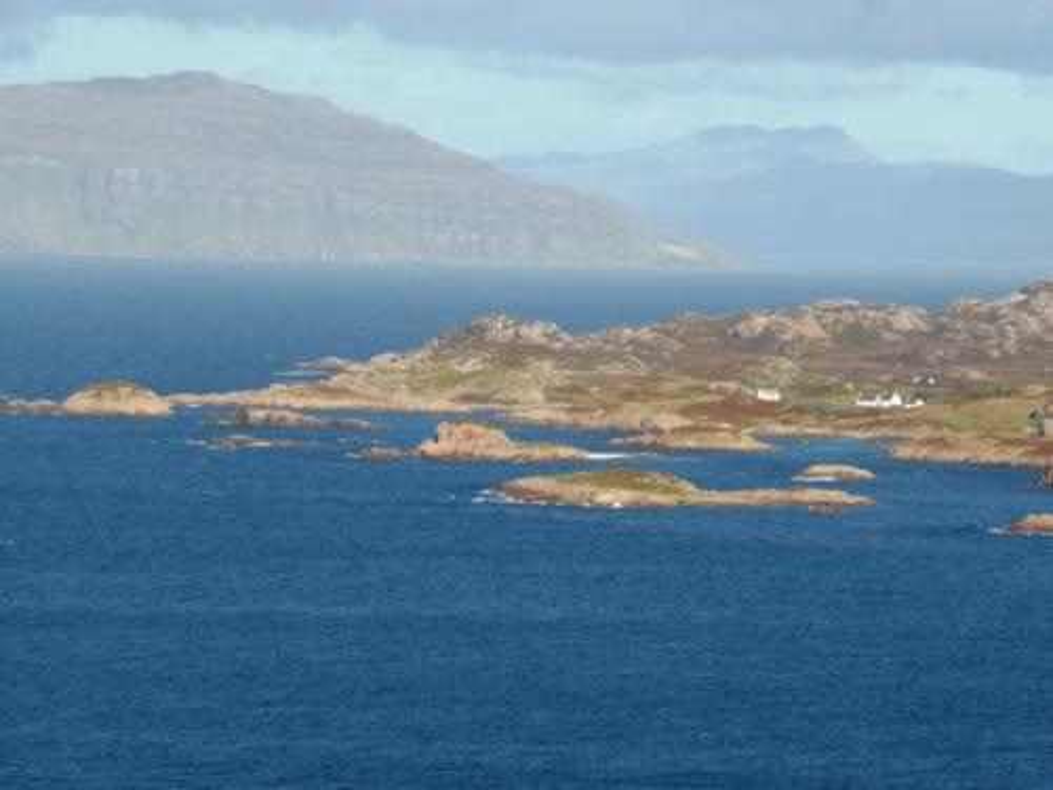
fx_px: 5871
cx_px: 526
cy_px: 395
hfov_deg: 10.2
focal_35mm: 193
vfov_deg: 7.7
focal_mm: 31.3
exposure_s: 1/500
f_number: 5.4
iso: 100
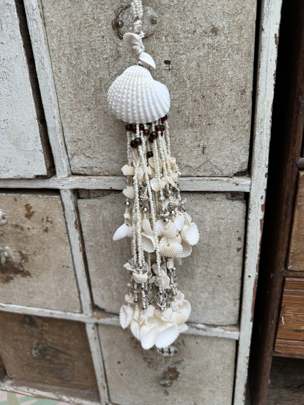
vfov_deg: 71.6
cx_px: 152
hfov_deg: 56.8
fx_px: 281
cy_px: 202
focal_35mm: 24
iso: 64
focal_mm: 6.76
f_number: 1.78
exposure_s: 1/195
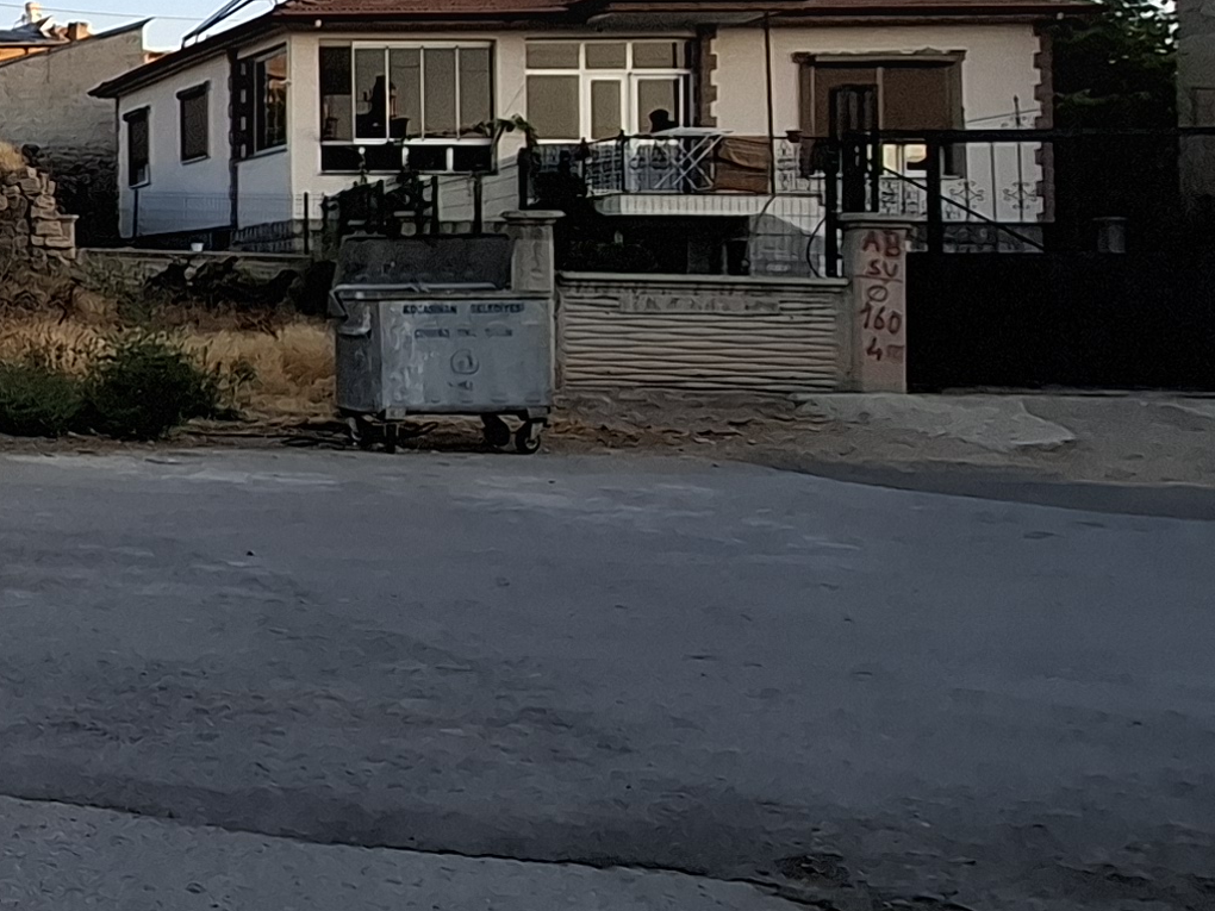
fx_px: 1825
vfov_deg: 27.5
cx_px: -805
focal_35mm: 52
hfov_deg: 24.1
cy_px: 187
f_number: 2.2
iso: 40
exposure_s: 1/139
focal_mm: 1.74
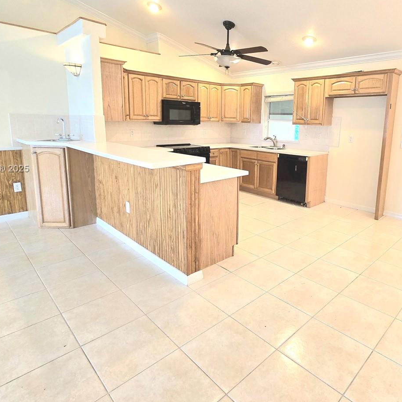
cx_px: 239
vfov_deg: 74.3
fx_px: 263
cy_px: 169
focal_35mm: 20
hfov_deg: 74.1
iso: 200
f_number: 2.2
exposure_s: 1/60.2
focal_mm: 2.2
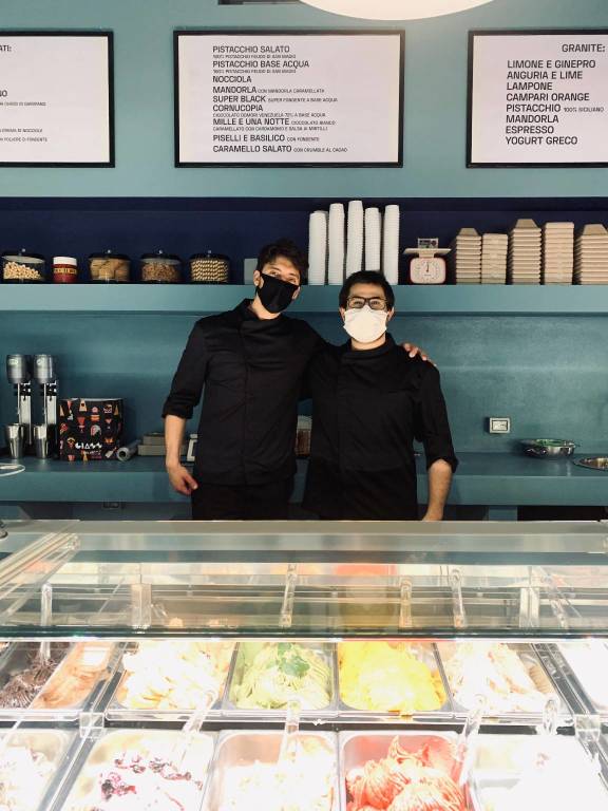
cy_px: 406
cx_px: 304
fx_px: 609
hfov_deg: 53.1
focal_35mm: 26
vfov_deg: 67.3
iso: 320
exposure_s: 1/33
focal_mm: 4.25
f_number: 1.8
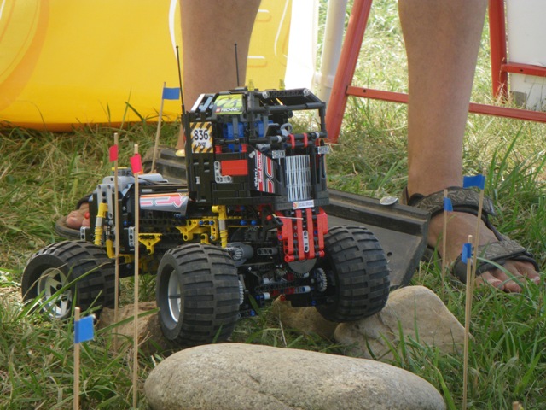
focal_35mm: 140
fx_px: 2208
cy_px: 205
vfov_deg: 10.6
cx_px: 273
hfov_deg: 14.1
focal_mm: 25
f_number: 5.5
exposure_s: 1/250
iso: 200
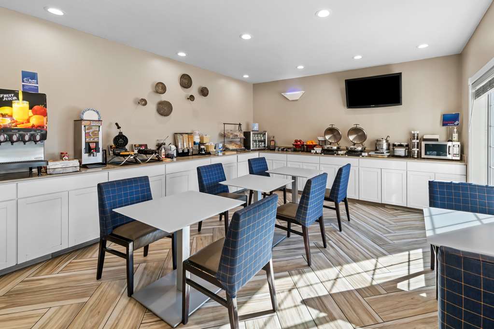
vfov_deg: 81.2
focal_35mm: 14
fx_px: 192
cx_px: 247
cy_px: 164
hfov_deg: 104.3
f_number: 8
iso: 400
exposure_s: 1/13
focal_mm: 14
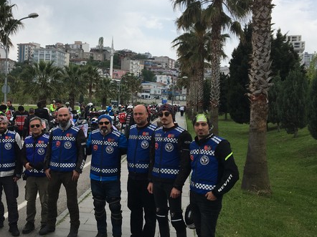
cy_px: 112
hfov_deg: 42.6
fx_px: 403
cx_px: 114
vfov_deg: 32.8
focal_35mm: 44
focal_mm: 4.15
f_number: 2.2
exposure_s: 1/1221
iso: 25
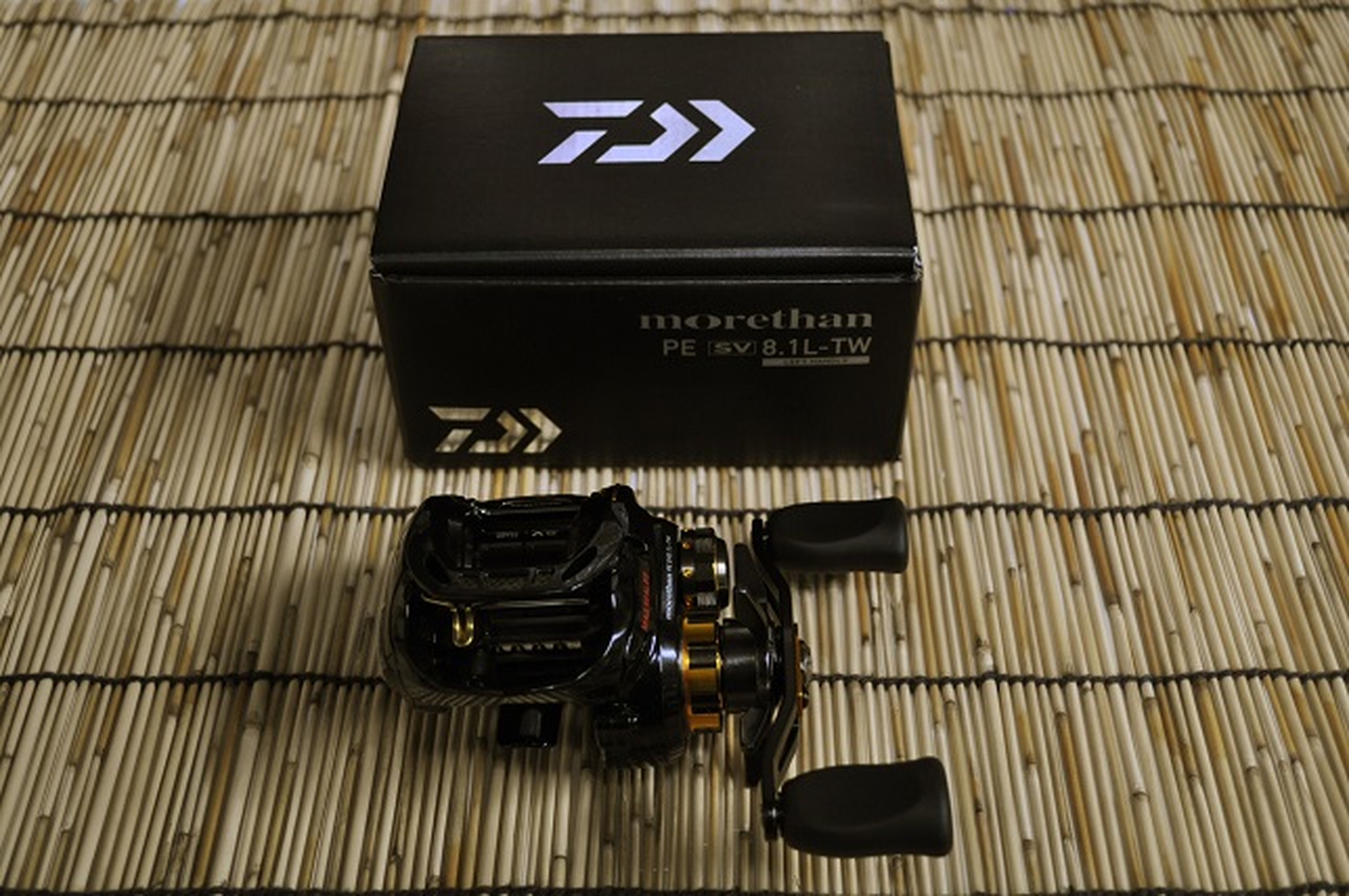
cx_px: 674
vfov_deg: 29.8
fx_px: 1685
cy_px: 448
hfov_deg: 43.6
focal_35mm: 45
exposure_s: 1/50
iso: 800
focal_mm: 30
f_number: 4.5
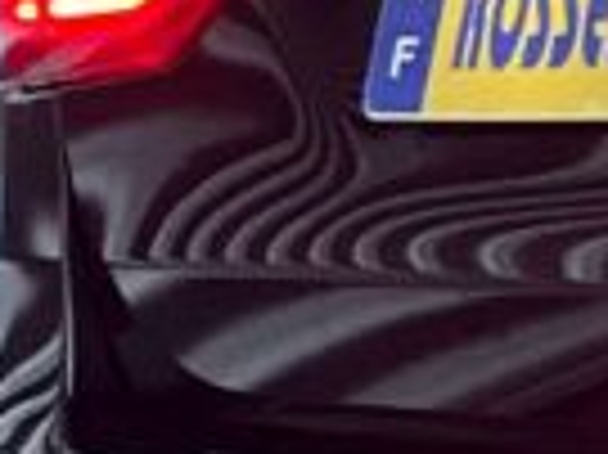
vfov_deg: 3.3
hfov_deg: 4.3
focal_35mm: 456
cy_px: 193
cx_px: 1333
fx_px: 8002
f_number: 2.8
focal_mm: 9
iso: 500
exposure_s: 1/20
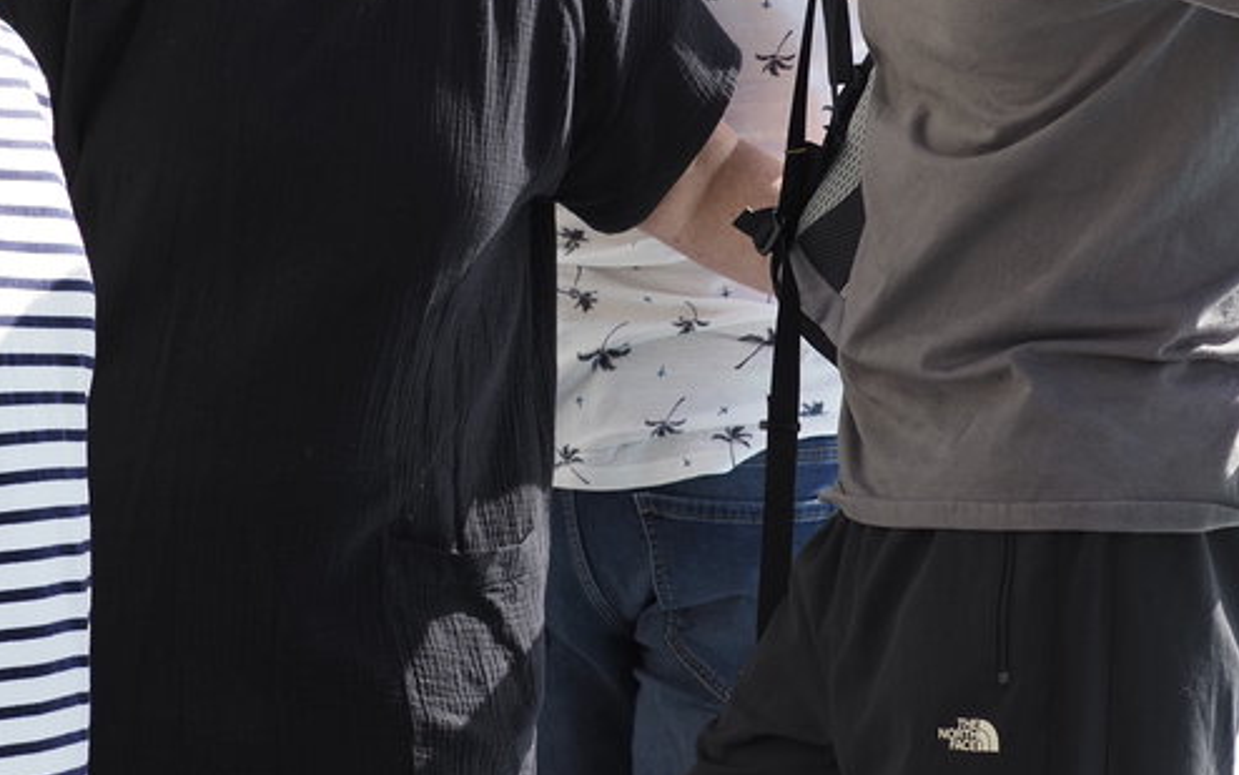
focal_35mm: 206
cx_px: 386
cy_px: 40
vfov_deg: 6.4
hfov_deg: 10.2
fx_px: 6958
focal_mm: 48
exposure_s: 1/500
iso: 200
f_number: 4.5
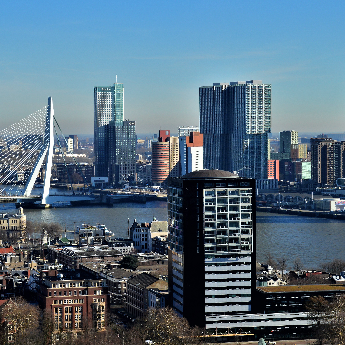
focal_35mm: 96
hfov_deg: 18.1
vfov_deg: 18.1
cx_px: 158
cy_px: 168
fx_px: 1082
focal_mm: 42
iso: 400
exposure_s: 1/500
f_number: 11
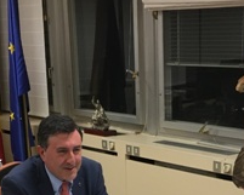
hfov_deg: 21.2
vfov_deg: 16.3
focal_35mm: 90
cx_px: 142
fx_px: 650
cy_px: 240
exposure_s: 1/33
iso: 125
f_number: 2.2
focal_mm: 4.15
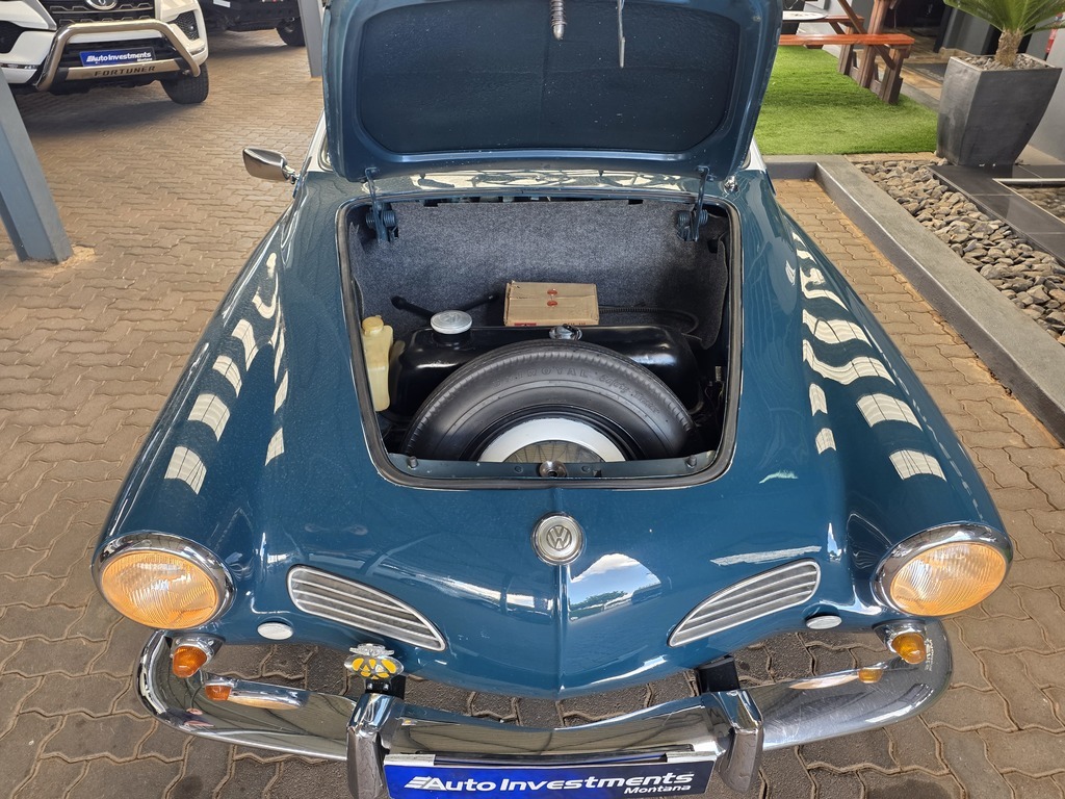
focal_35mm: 23
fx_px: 708
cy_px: 400
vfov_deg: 58.9
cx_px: 532
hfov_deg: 73.9
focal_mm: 6.25
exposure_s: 1/180
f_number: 1.7
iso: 160
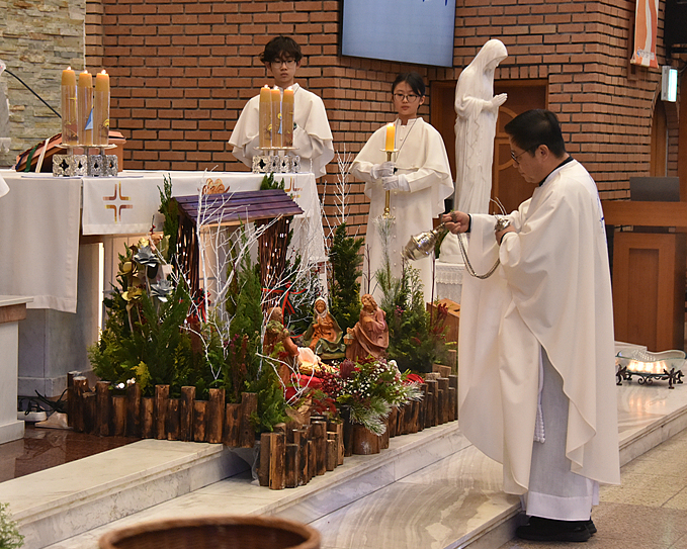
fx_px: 1972
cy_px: 254
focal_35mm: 97
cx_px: 312
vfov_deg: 15.9
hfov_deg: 19.8
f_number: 5
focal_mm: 78
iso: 2800
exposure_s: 1/125
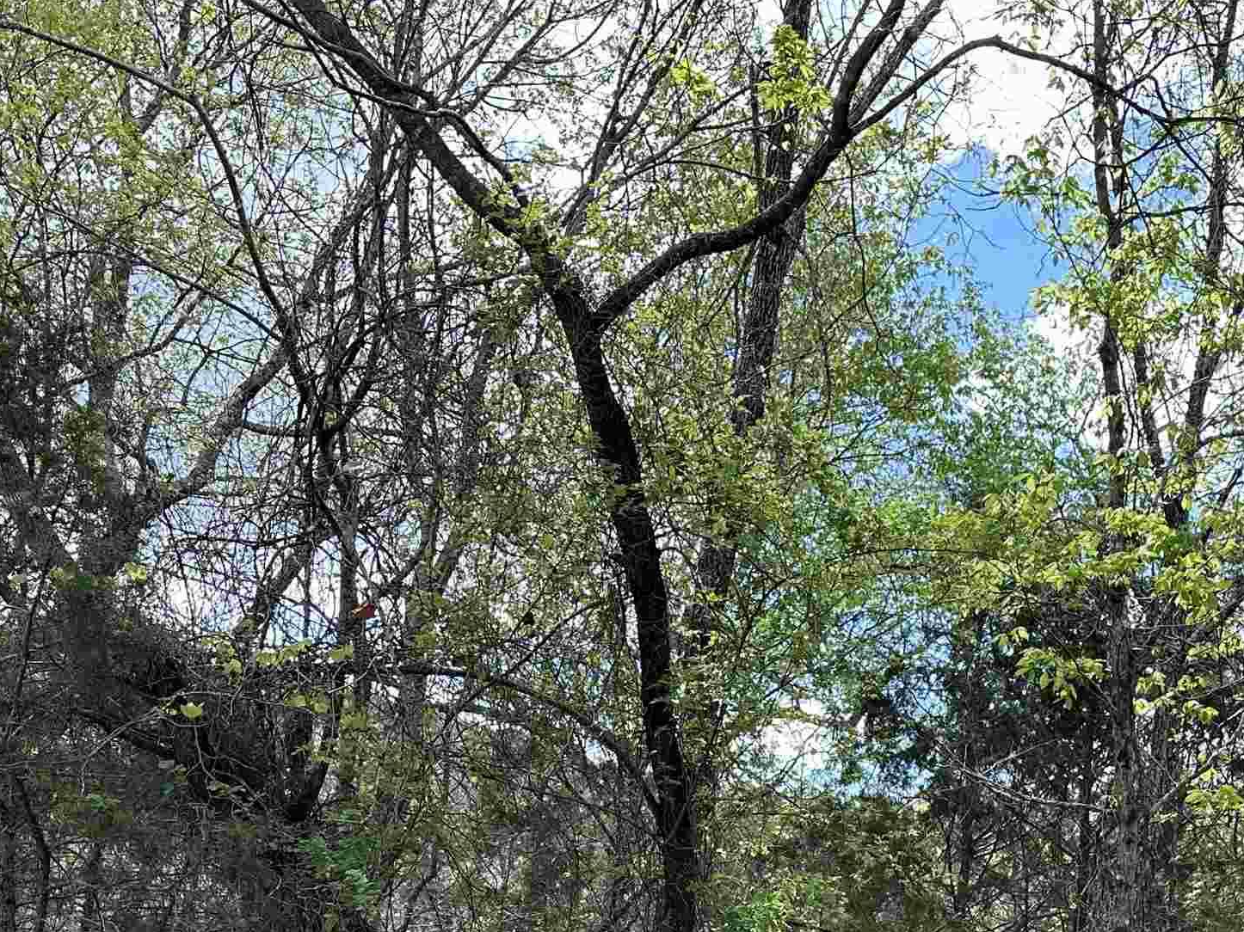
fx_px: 1832
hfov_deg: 36.3
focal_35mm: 51
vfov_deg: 26.6
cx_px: 986
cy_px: 989
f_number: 1.78
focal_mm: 6.86
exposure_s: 1/1019
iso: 80
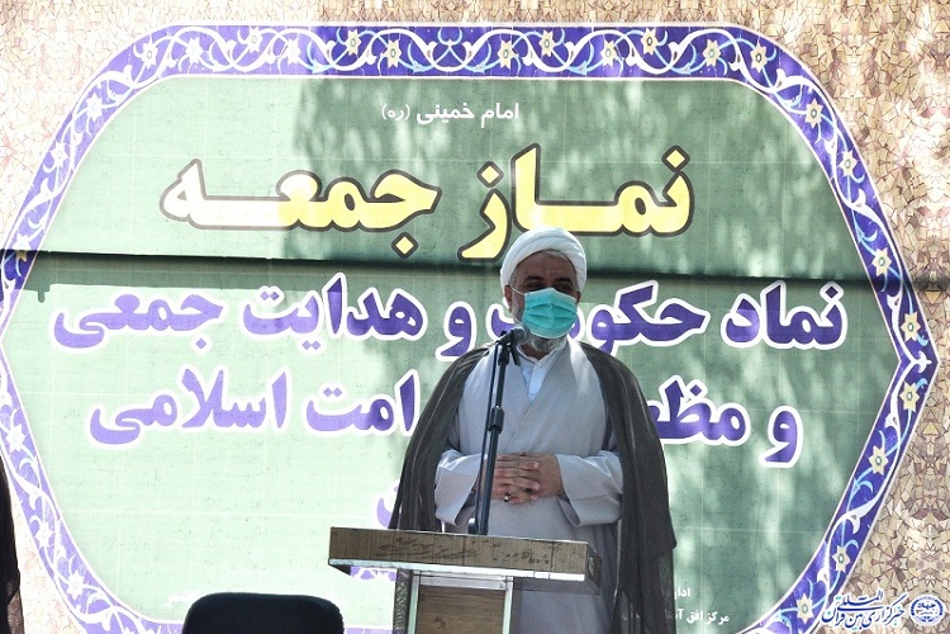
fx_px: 3641
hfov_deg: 14.9
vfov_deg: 9.9
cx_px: 475
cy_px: 317
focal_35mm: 138
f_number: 18
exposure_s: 1/125
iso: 450
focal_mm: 92
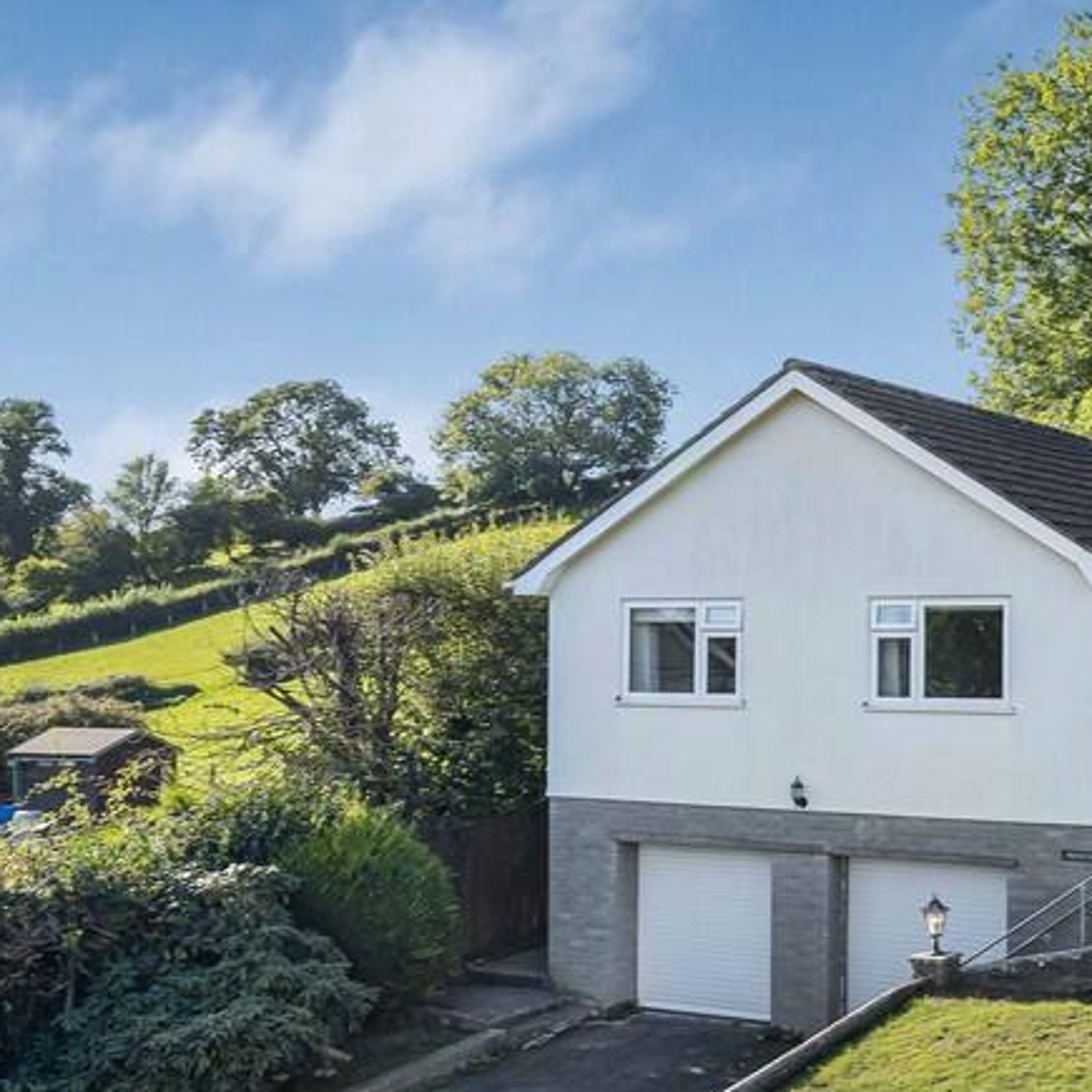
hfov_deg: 34.7
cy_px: 850
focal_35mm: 43
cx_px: 1152
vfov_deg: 37.9
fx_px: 1535
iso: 100
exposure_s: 1/80
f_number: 8
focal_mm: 21.5
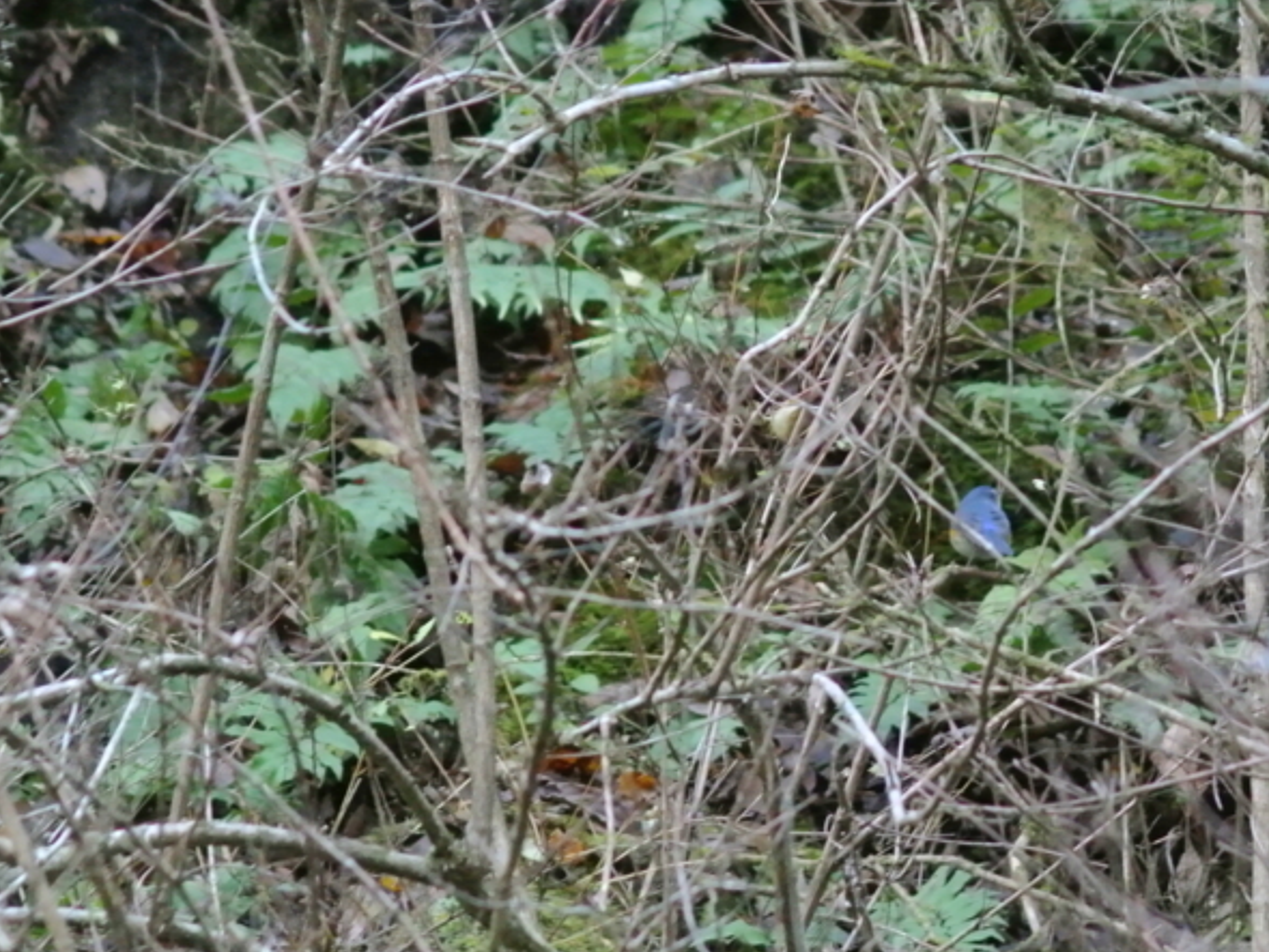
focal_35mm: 496
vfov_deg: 3.0
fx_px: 18190
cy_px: 482
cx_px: 942
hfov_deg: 4.0
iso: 3200
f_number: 5
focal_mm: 110
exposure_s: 1/400
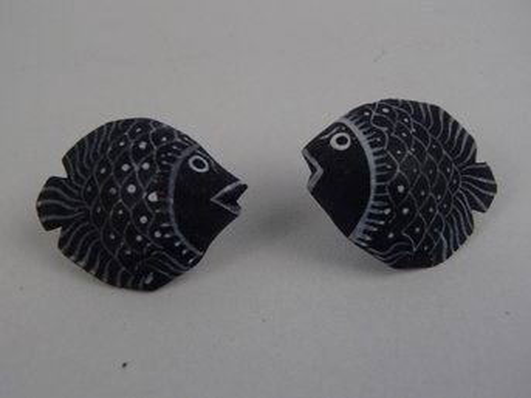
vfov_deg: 38.6
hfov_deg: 50.2
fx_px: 567
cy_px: 199
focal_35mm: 37
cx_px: 266
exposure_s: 1/160
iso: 160
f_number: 4.7
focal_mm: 6.64
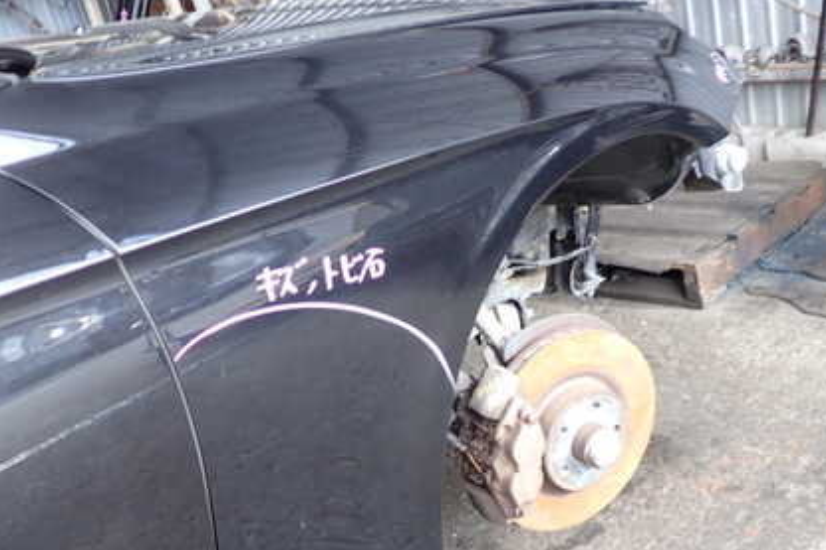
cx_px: 401
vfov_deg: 29.5
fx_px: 1032
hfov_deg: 43.6
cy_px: 395
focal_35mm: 45
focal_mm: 5.4
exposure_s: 1/100
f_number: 2.3
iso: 100
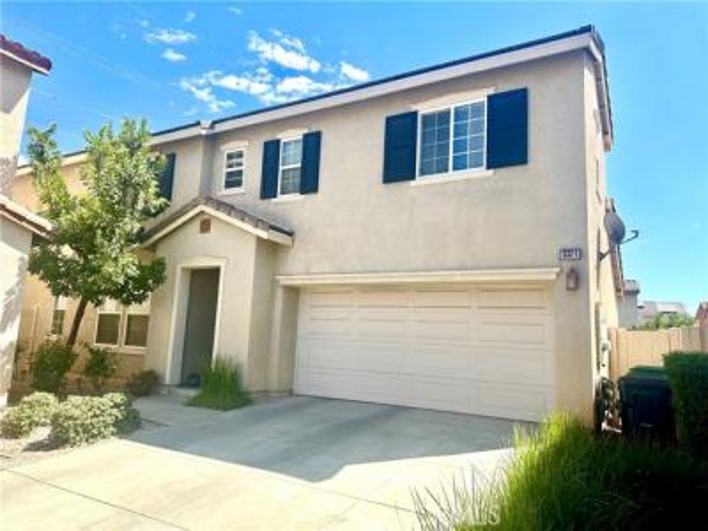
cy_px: 266
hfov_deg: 71.6
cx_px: 354
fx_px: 491
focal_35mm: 24
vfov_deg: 56.8
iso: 80
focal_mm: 6.86
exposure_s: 1/2882
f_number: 1.78
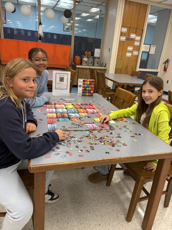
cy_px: 115
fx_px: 172
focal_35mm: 26
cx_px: 86
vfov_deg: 67.3
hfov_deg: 53.1
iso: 125
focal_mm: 5.96
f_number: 1.6
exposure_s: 1/120
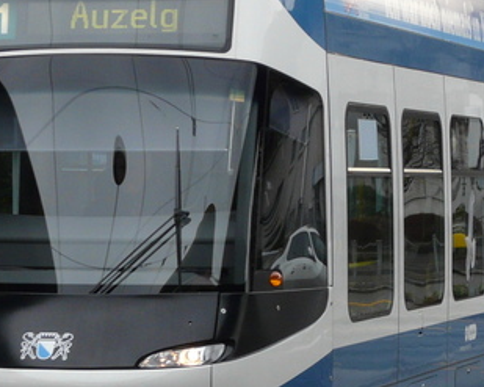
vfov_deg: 7.7
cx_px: 285
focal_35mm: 202
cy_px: 210
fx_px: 2893
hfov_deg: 9.6
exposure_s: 1/125
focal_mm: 10.5
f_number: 4
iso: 100
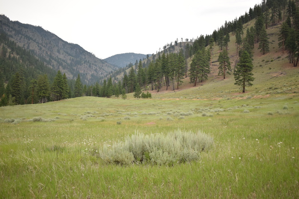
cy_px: 100
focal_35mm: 39
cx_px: 150
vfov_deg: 34.2
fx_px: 324
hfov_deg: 49.6
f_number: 4.5
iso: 640
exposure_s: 1/2000
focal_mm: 26
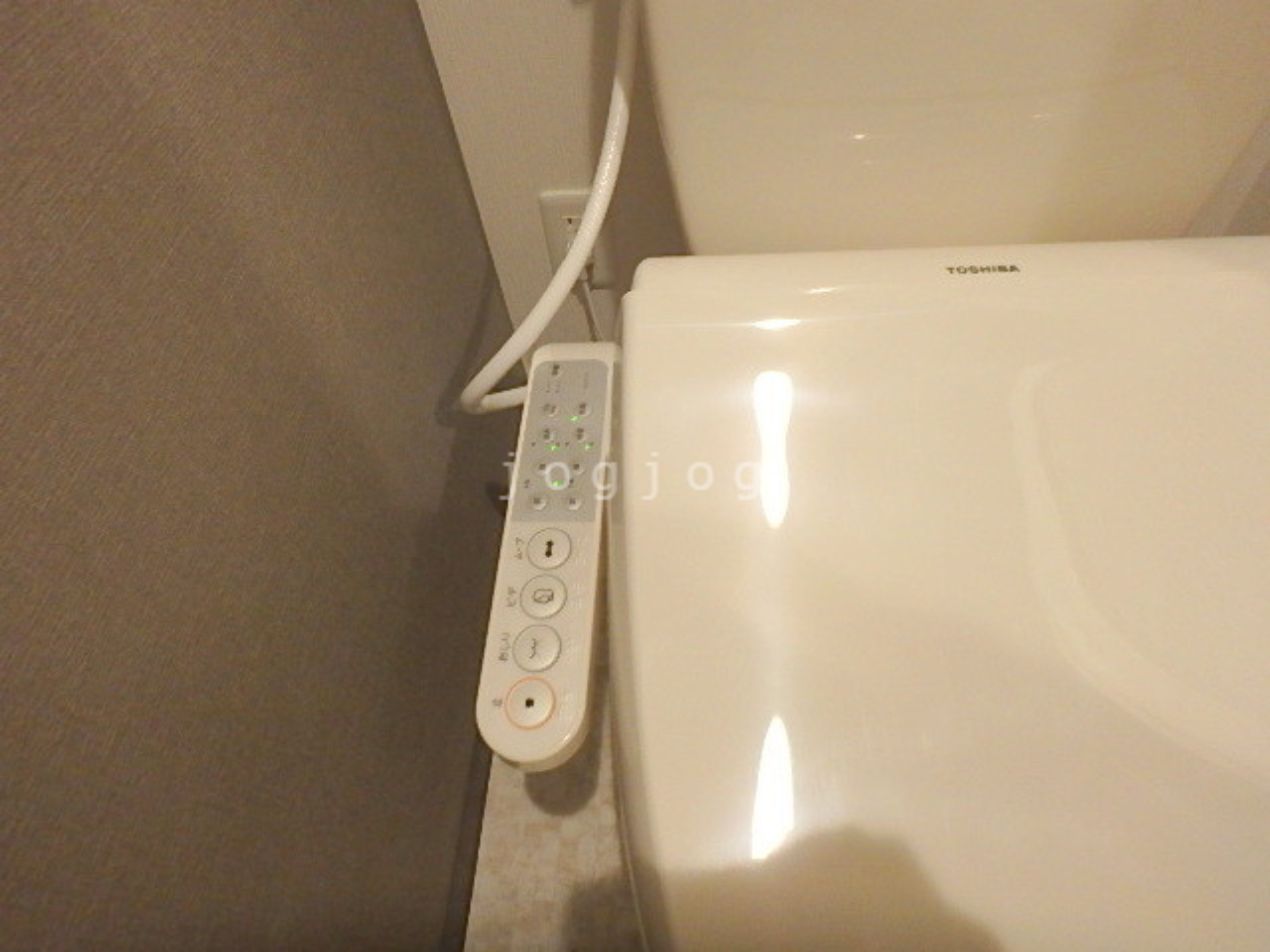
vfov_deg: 63.4
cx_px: 635
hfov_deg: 79.0
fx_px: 770
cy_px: 476
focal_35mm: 21
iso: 400
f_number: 3.5
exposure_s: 1/40
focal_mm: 3.7
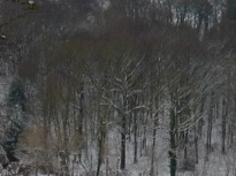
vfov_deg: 11.0
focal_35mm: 129
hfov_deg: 15.3
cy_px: 271
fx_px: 878
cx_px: 145
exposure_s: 1/200
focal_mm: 5.5
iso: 100
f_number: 8
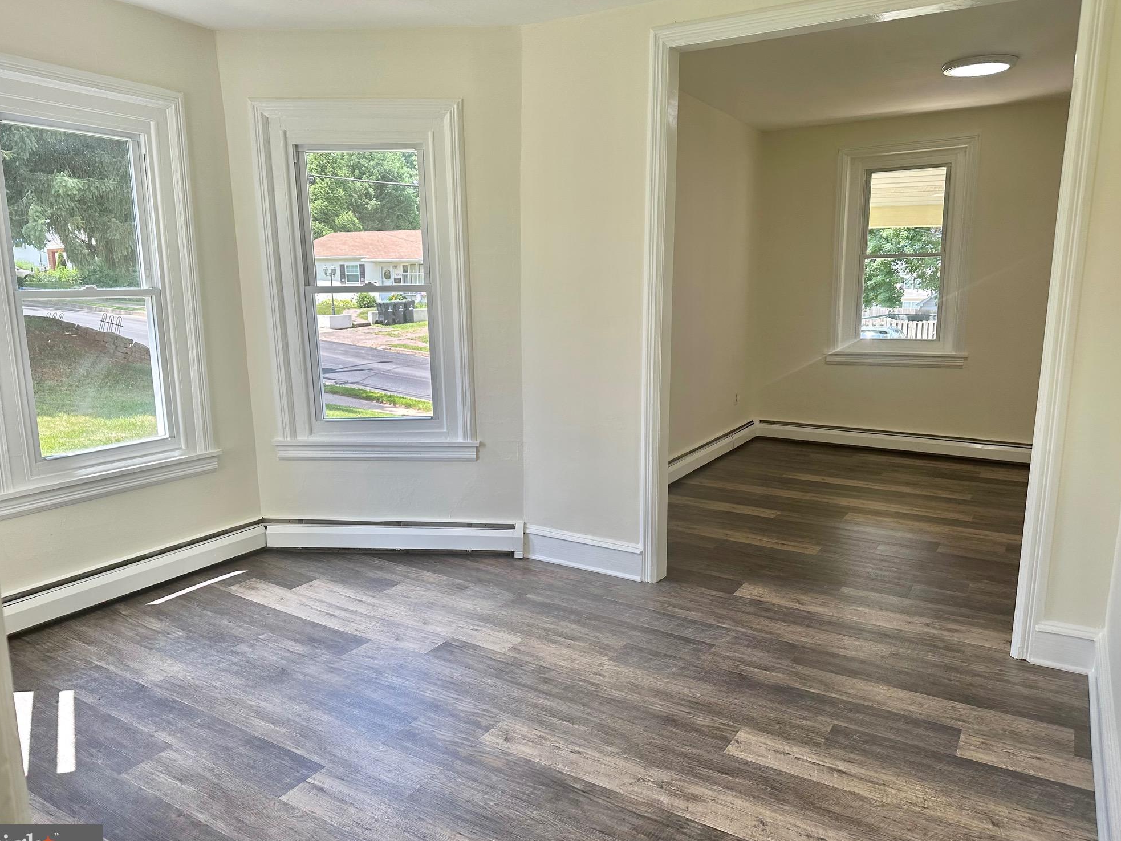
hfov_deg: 69.4
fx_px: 810
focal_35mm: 25
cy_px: 433
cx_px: 544
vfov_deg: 54.9
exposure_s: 1/452
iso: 80
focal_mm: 6.86
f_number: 1.78
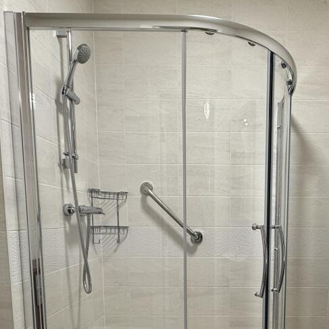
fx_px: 280
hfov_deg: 59.7
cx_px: 216
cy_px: 253
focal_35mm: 26
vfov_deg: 57.4
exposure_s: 1/100
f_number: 2.2
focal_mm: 2.22
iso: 200
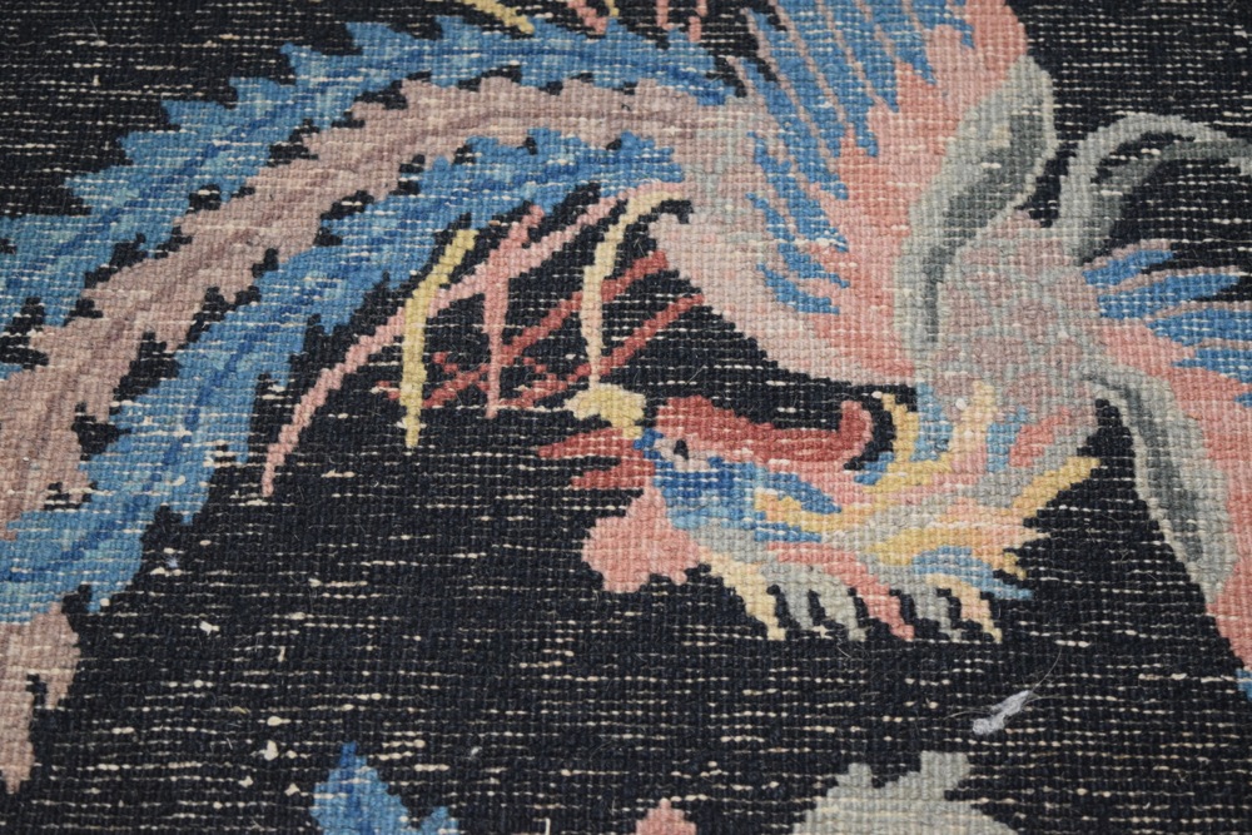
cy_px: 418
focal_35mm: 69
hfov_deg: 29.2
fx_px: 2400
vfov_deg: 19.7
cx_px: 626
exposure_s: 1/60
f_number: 5
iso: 3200
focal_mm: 46
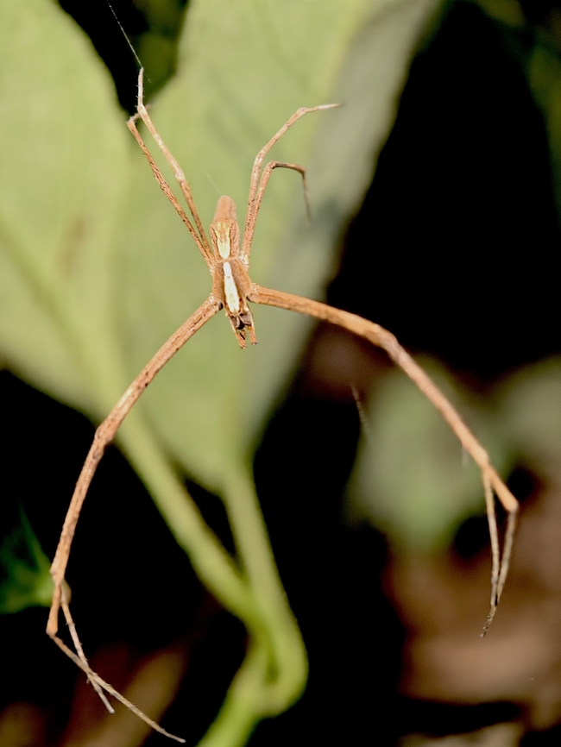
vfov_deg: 20.6
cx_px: 280
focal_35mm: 95
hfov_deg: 15.6
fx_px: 2052
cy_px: 374
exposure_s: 1/99.9
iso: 1250
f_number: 2.1
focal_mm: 15
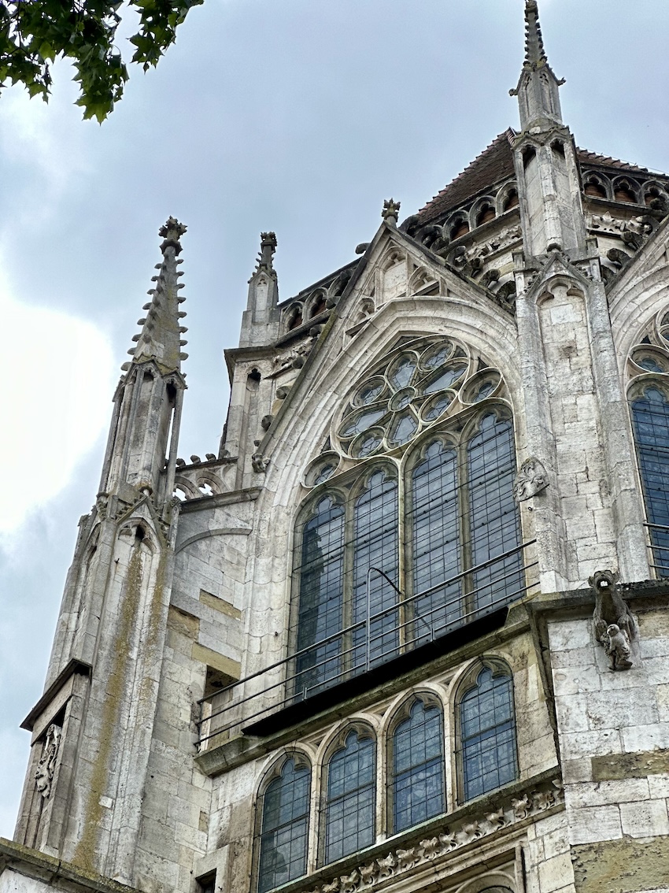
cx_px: 334
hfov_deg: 19.1
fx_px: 1985
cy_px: 446
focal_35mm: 77
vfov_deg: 25.3
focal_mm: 9
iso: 32
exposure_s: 1/172
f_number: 2.8
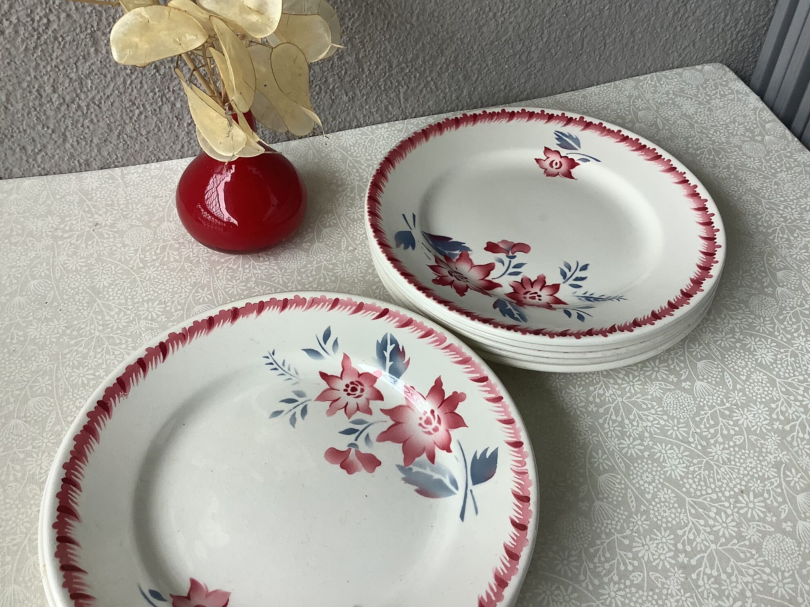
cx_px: 412
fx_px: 749
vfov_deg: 44.2
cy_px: 299
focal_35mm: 32
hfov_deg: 56.8
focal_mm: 3.3
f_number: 2.4
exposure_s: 1/120
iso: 50
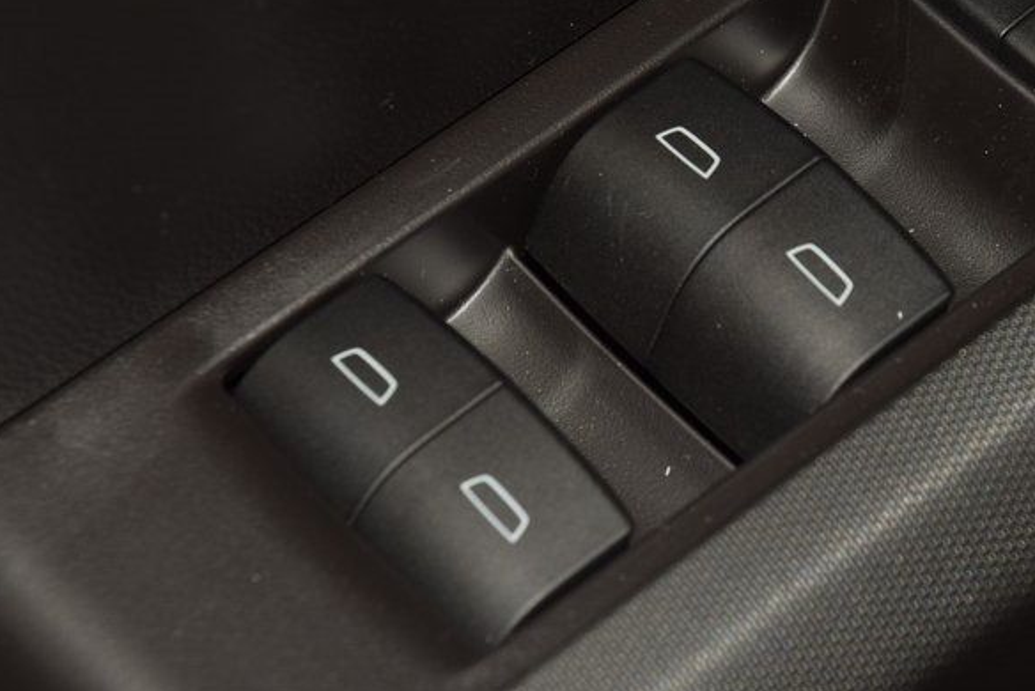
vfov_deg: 7.5
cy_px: 198
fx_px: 5292
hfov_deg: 11.1
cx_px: 755
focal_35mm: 184
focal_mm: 70
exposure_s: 1/125
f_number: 8
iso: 100
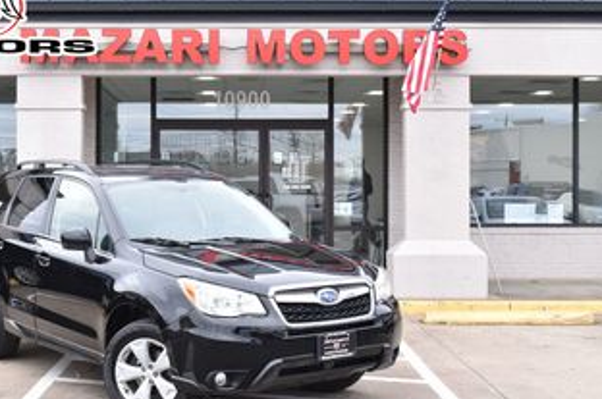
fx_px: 996
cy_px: 193
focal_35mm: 60
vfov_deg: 22.7
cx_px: 226
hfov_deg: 33.5
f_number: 8
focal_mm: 31
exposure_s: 1/125
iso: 400
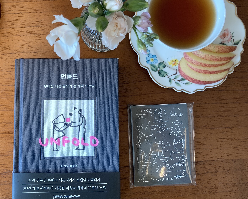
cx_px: 108
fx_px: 316
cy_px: 78
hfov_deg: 42.8
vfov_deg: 34.8
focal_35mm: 43
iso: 50
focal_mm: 3.99
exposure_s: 1/120
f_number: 1.8
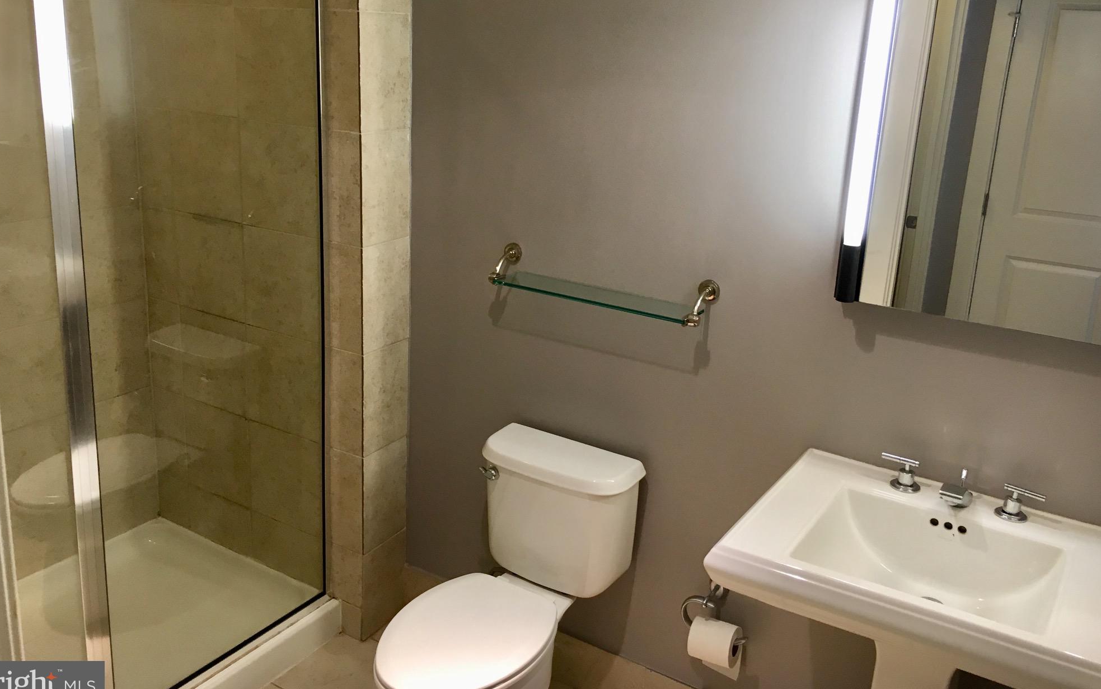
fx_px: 960
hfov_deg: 59.6
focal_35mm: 32
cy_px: 277
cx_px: 538
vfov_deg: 39.3
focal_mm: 4.15
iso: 64
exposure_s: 1/30
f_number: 2.2
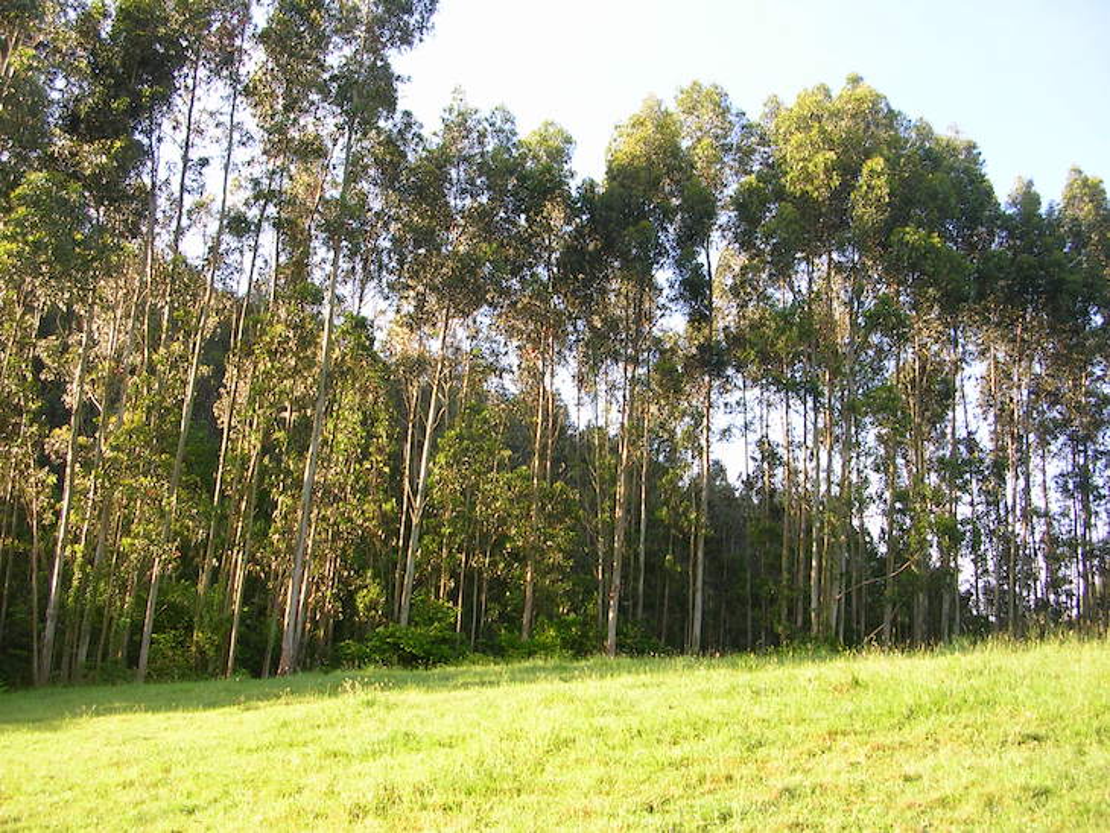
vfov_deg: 37.7
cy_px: 416
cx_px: 555
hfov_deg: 49.0
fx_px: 1219
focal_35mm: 38
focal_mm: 5.8
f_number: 2.8
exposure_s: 1/122
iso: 50
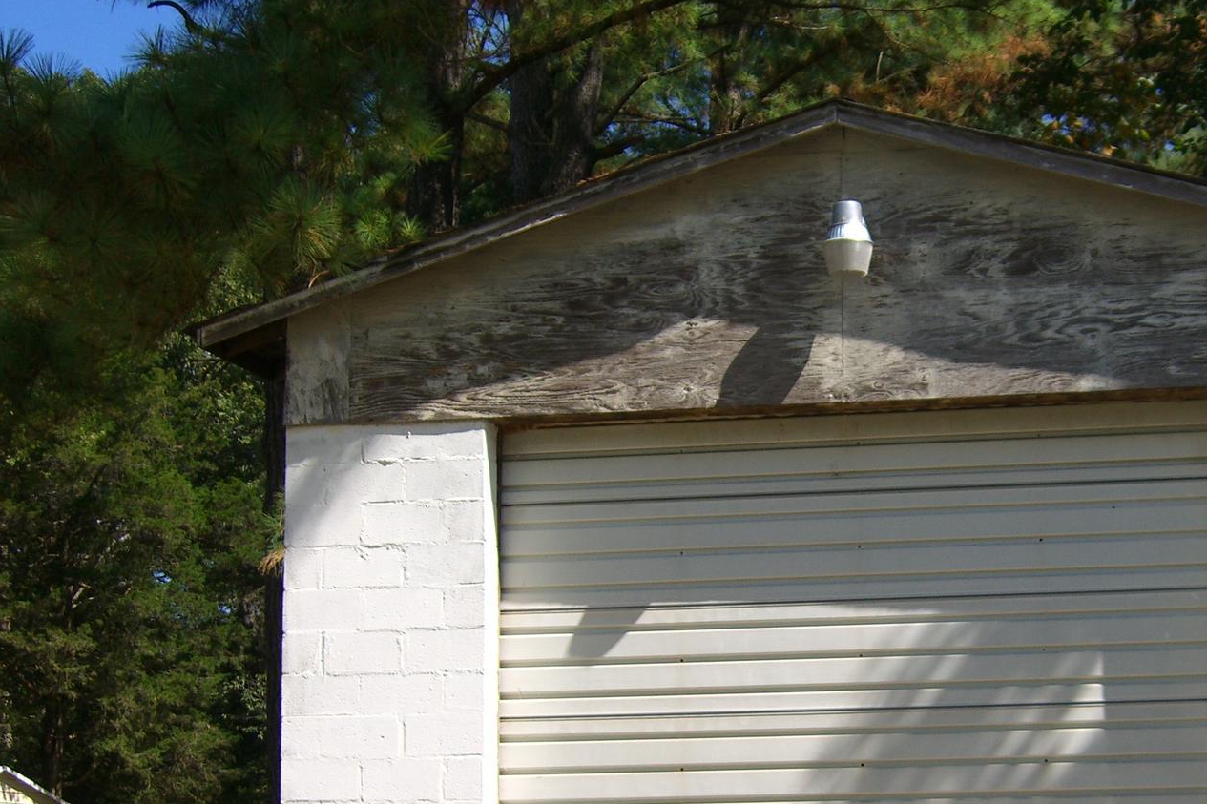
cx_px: 864
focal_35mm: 64
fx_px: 2145
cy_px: 637
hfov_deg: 31.0
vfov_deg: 21.0
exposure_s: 1/1000
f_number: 2.8
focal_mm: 7.9
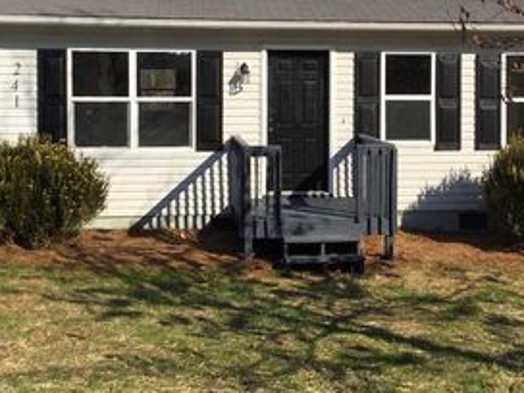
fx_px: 863
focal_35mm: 57
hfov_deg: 33.7
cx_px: 301
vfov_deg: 25.4
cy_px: 115
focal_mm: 3.3
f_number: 2.4
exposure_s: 1/1664
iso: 25
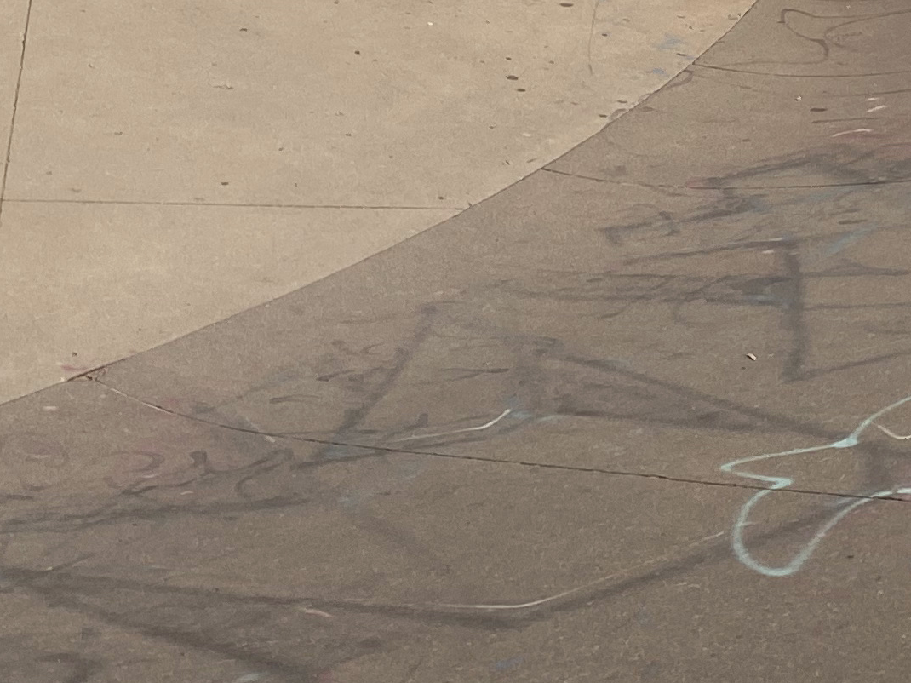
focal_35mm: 98
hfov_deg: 19.8
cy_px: -362
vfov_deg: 14.1
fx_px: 2579
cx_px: 169
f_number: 1.8
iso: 64
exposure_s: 1/121
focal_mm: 4.25
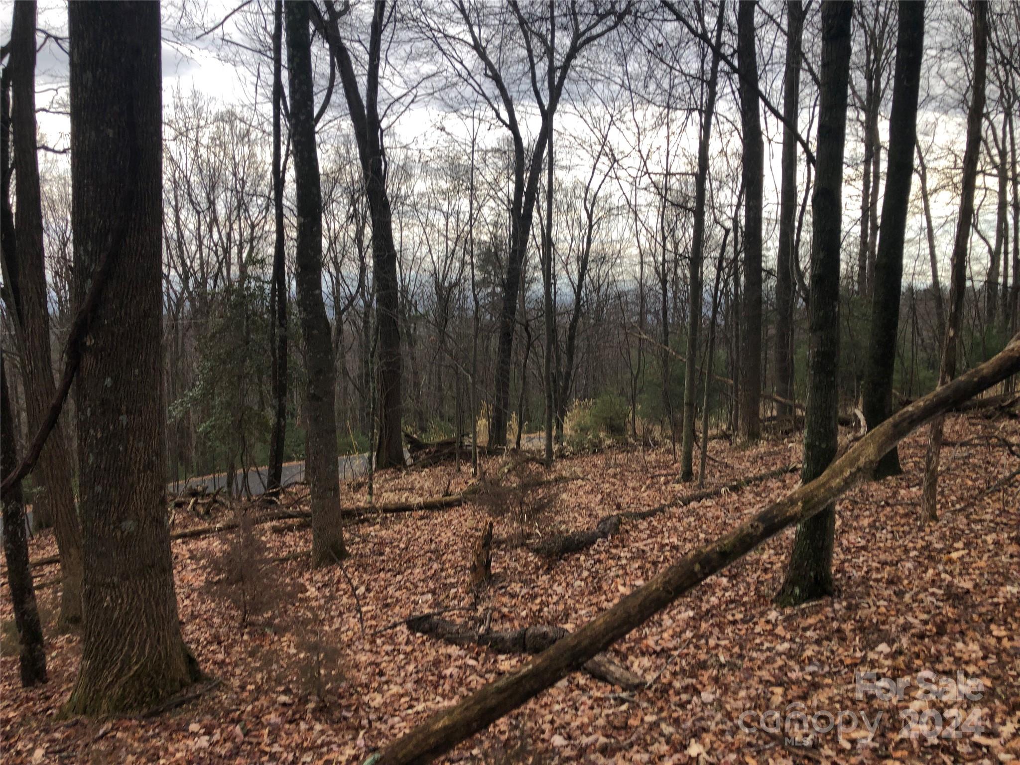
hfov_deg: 63.4
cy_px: 382
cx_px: 510
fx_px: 825
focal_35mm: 28
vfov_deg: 49.7
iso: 20
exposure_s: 1/428
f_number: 1.8
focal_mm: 3.99
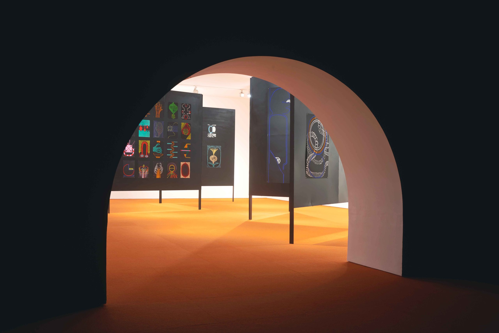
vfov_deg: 35.1
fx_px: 527
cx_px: 250
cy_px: 166
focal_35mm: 38
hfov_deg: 50.7
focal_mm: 38
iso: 125
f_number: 11
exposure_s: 1.3
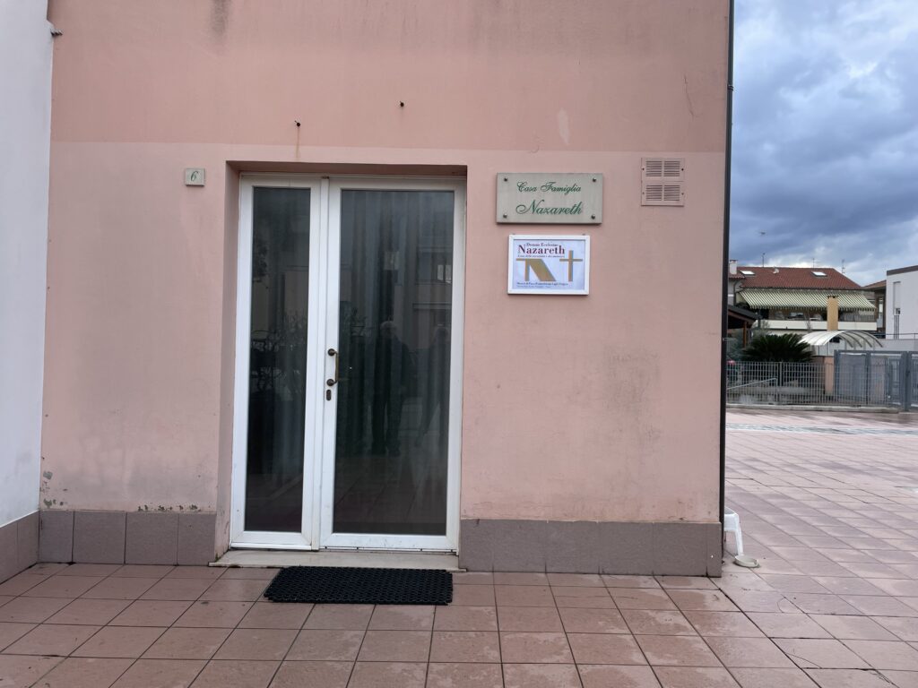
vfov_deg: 53.1
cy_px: 344
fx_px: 690
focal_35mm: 26
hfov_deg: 67.3
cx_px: 459
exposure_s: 1/678
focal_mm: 4.2
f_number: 1.6
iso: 32
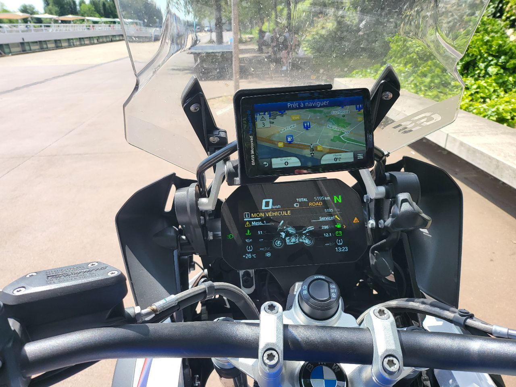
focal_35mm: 24
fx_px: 358
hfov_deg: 71.6
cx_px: 258
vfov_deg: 56.8
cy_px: 194
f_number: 1.8
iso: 40
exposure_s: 1/968
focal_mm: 5
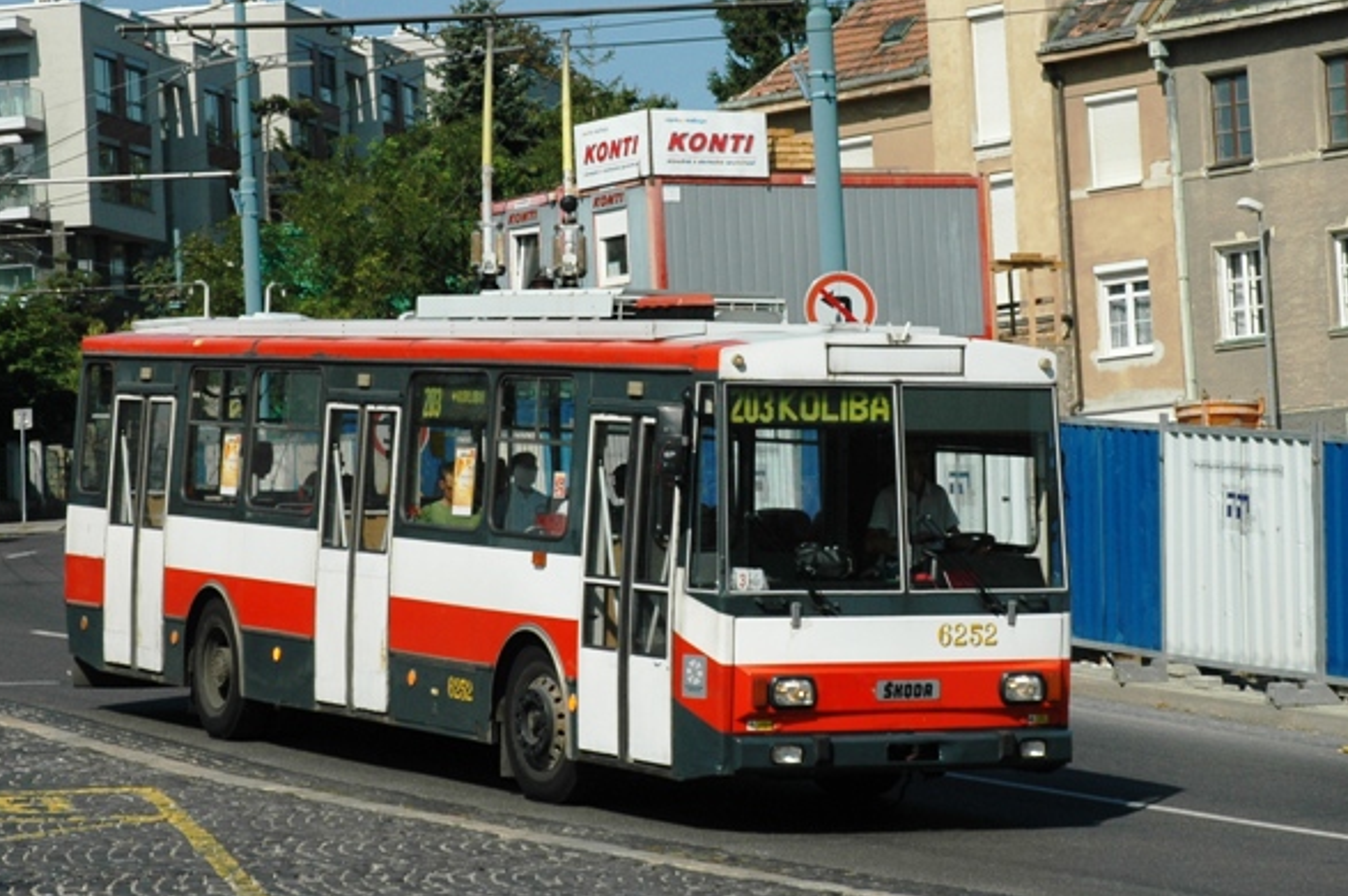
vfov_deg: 10.4
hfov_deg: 15.5
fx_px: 4937
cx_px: 782
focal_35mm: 132
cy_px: 276
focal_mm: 52
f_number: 11
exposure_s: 1/500
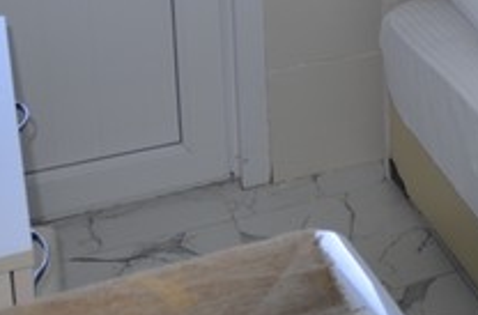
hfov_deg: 25.9
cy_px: -166
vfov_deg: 16.5
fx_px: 979
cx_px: 492
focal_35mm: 74
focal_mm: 10
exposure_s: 1/200
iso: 160
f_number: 3.5
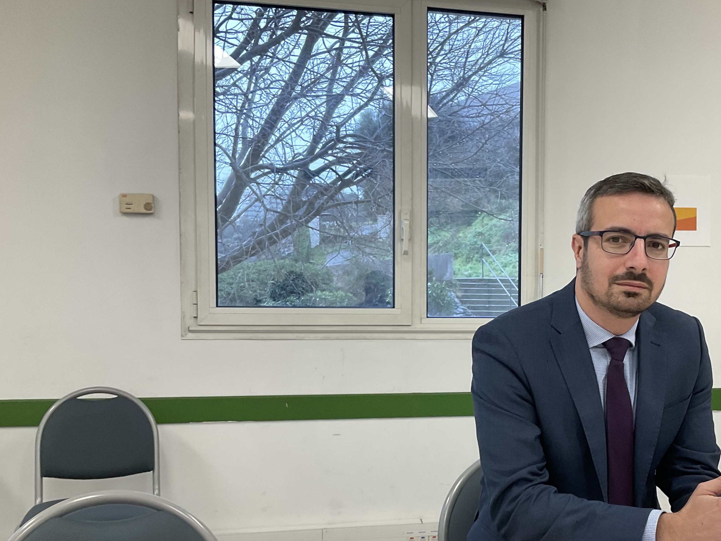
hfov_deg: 42.2
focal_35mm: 44
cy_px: 356
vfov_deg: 32.6
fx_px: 916
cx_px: 501
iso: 64
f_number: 1.8
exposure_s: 1/50
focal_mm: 3
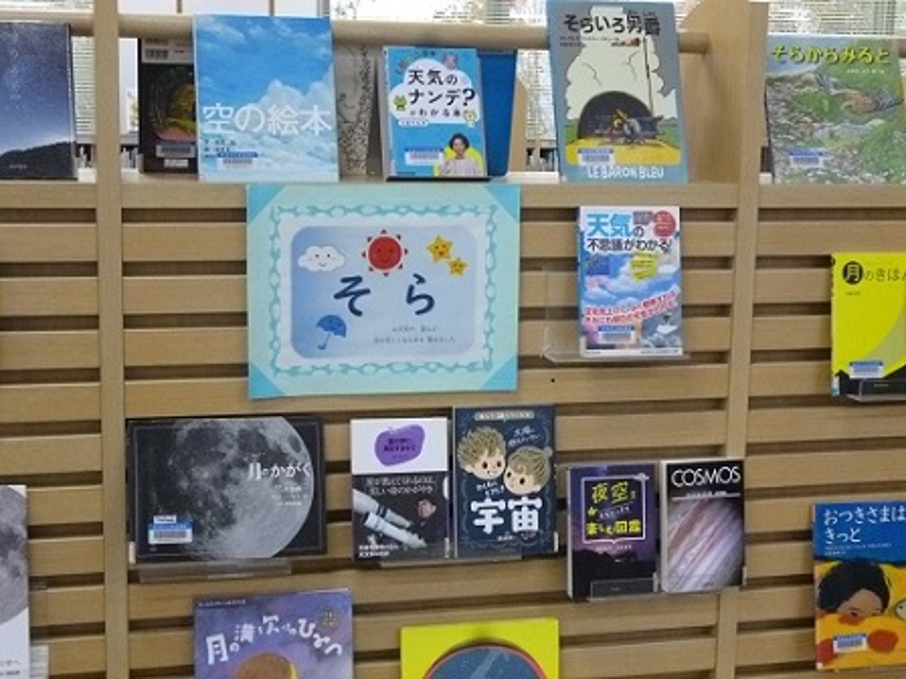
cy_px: 340
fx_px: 1466
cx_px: 453
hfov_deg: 34.3
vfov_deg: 26.1
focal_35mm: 56
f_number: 4.4
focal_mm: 10
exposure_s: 1/60
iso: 800
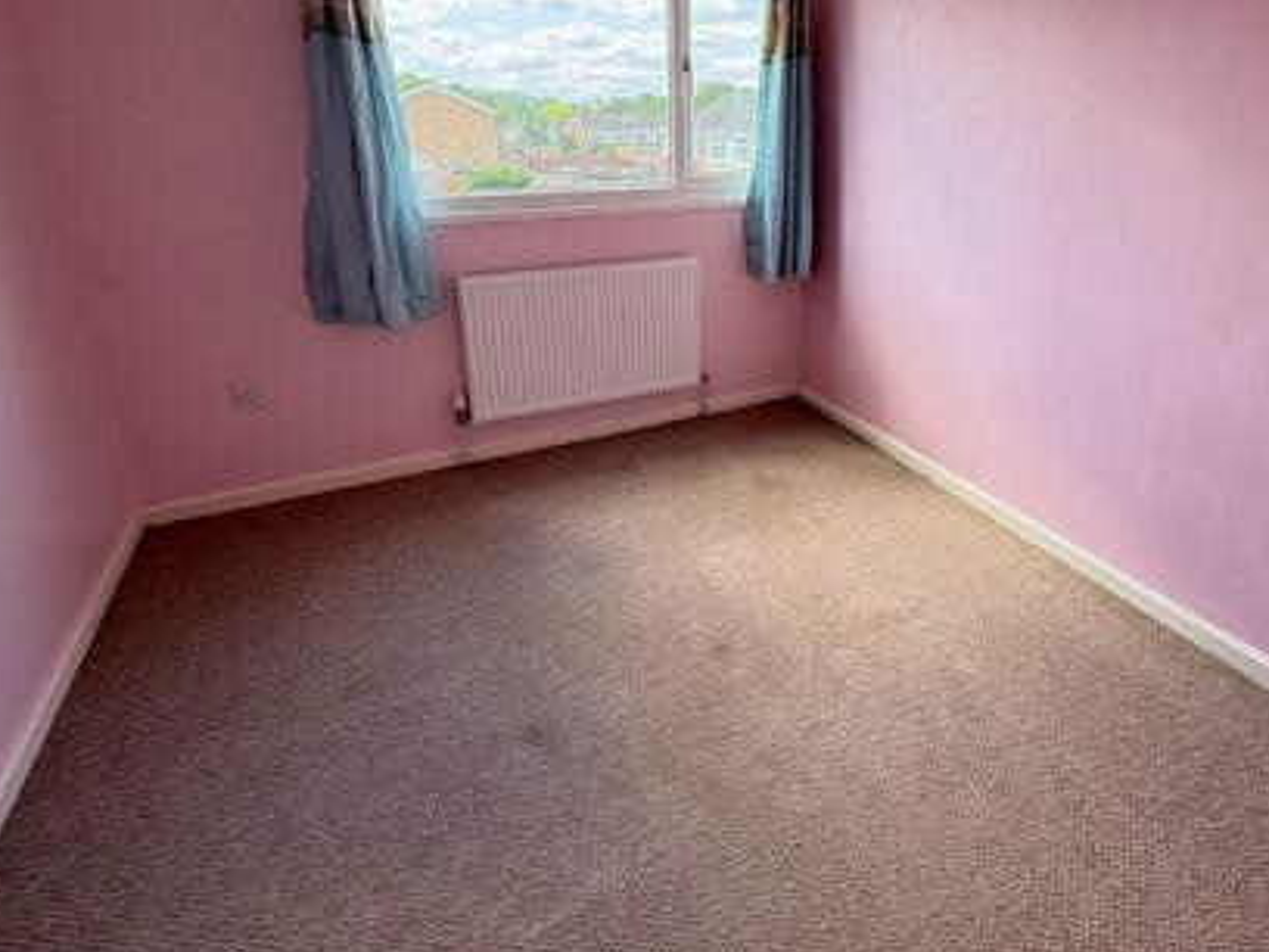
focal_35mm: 20
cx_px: 757
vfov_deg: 64.5
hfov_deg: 80.8
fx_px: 733
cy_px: 328
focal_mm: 2.22
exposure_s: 1/111
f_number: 2.2
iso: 64
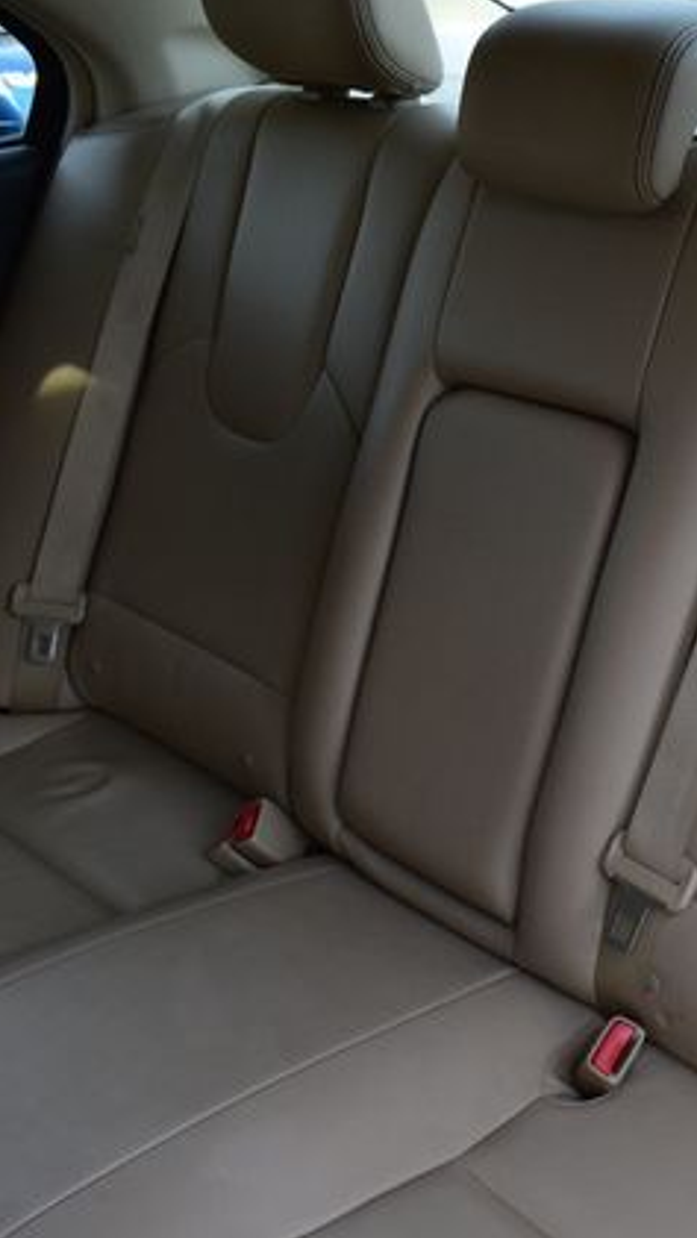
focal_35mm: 43
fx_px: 1412
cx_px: 656
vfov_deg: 47.3
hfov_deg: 26.6
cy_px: 618
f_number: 9
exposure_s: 1/125
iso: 400
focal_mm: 18
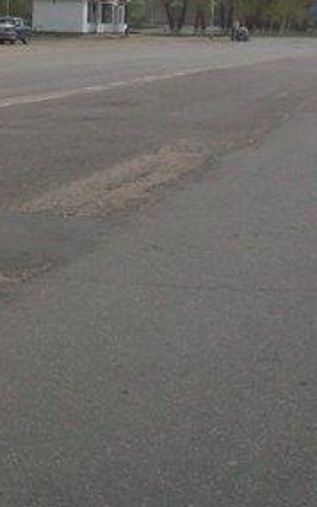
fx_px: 1480
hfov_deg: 11.8
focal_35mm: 107
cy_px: -12
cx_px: -109
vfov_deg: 18.9
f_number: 4.8
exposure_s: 1/785
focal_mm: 6
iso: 80
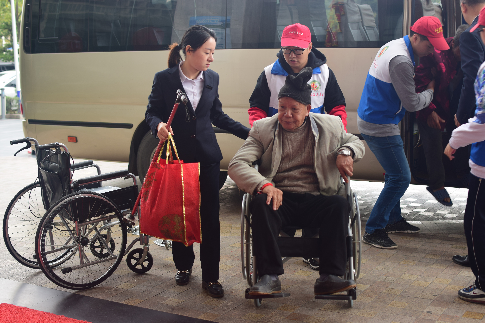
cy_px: 162
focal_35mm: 52
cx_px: 242
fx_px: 707
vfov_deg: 25.7
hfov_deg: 37.9
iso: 100
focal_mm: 35
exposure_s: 1/60
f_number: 3.5
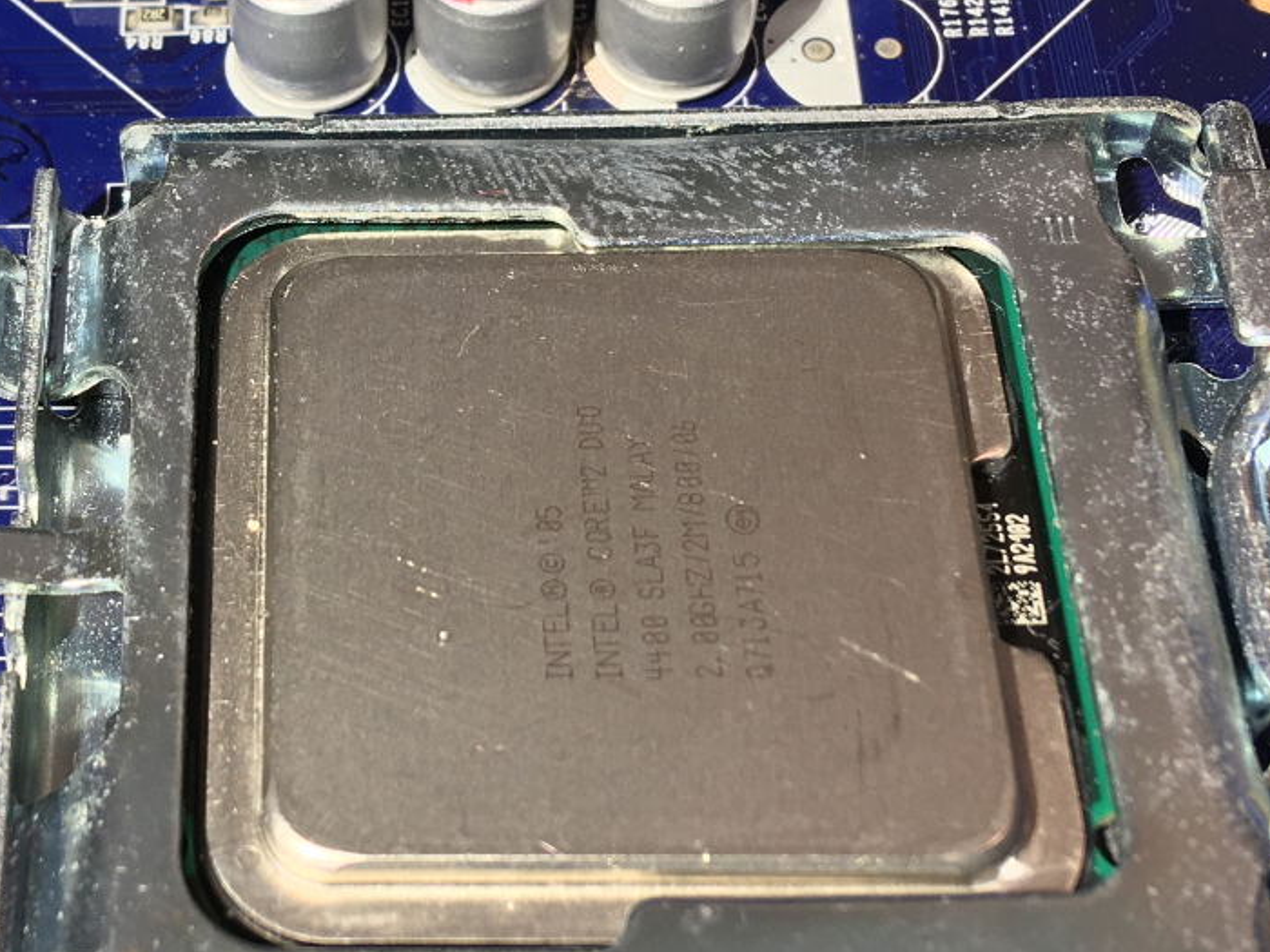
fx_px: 1944
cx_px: 426
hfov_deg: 35.8
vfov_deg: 27.5
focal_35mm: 53
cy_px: 448
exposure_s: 1/199
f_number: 2.2
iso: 25
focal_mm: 4.15
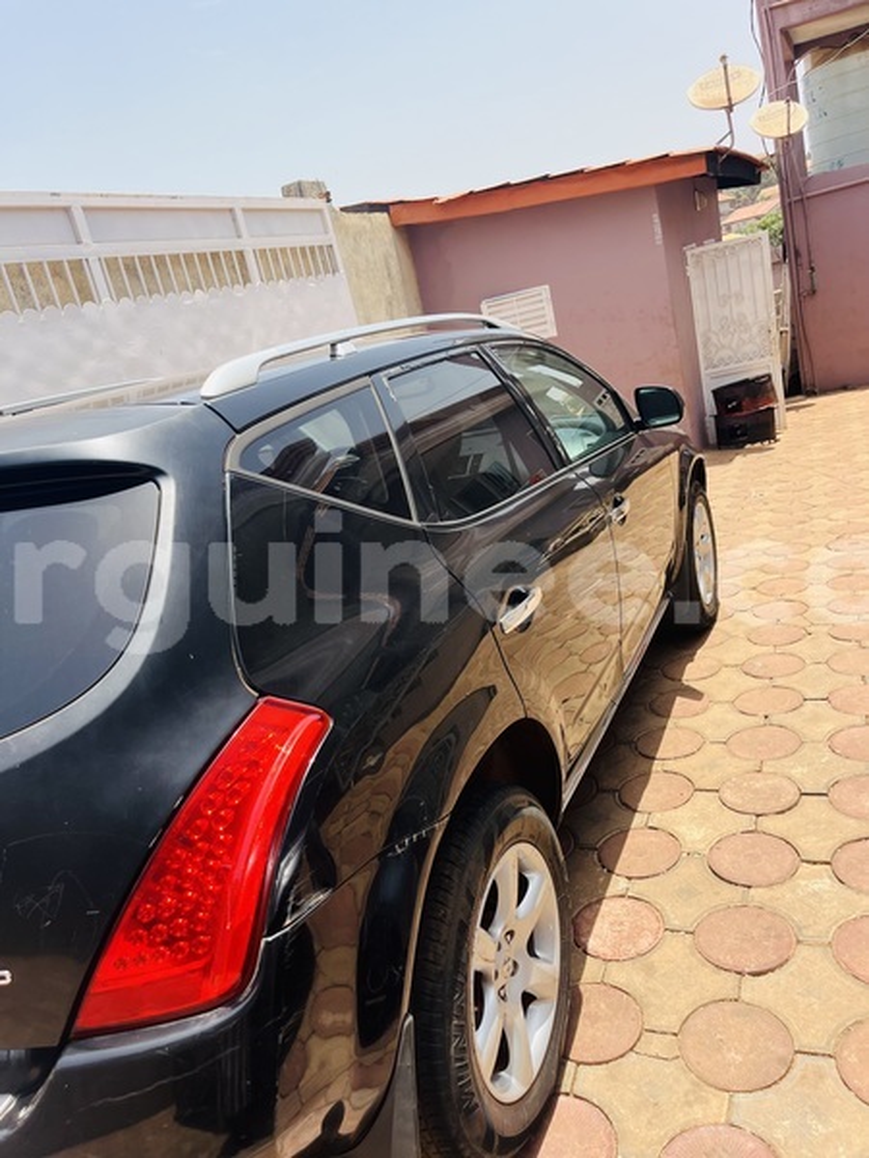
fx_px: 870
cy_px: 579
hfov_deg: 53.1
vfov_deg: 67.3
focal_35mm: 26
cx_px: 434
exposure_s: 1/1558
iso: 50
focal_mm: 5.1
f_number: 1.6
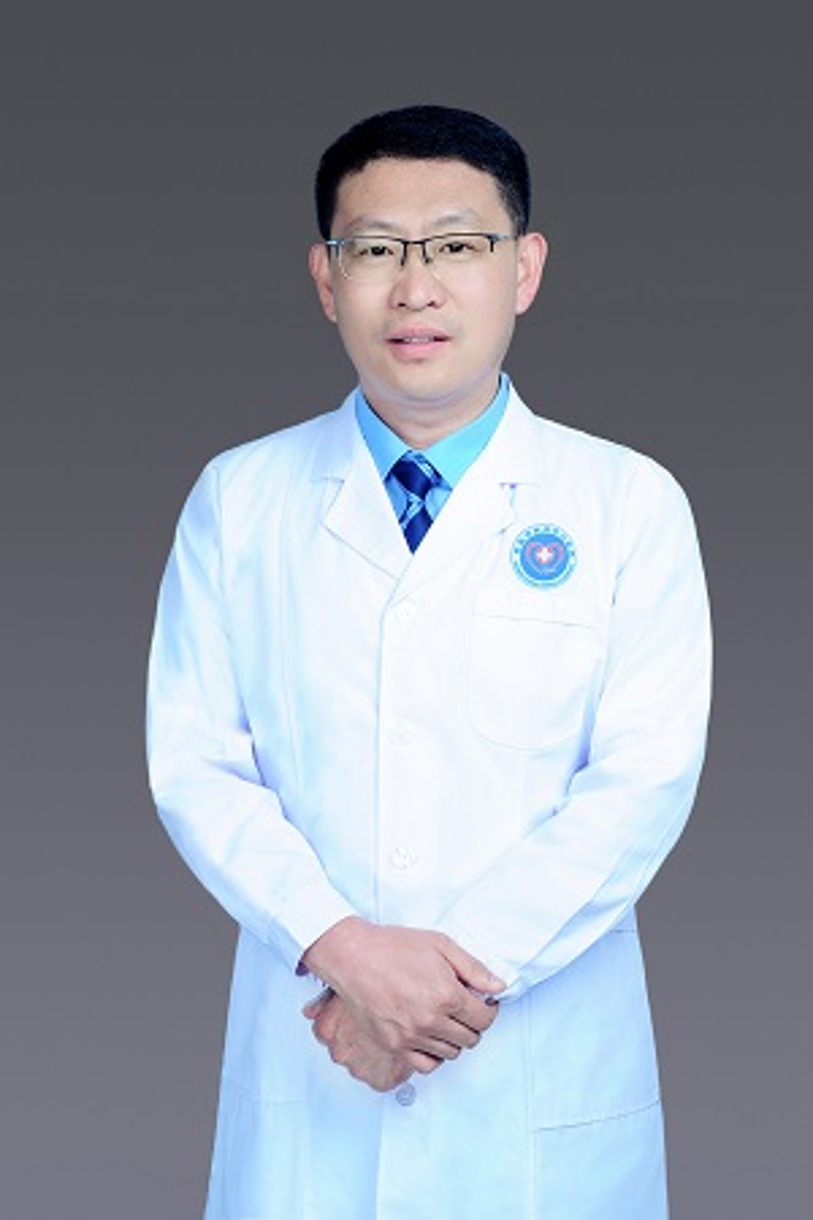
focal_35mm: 50
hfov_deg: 27.0
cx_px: 406
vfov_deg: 39.6
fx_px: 1694
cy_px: 610
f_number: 9
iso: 200
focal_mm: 50
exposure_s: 1/160
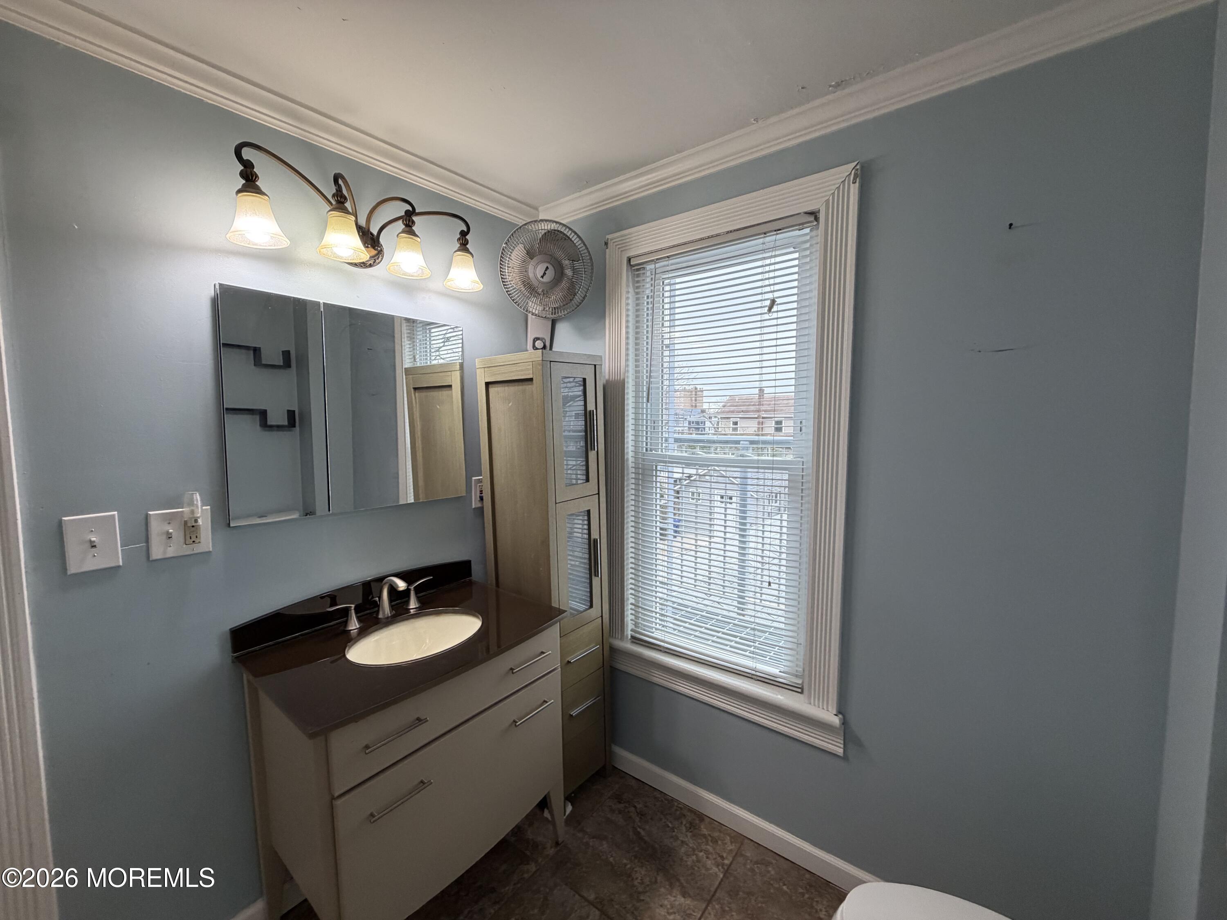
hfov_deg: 102.1
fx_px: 496
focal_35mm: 14
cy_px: 460
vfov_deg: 85.7
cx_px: 614
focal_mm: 2.22
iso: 200
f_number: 2.2
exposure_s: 1/120
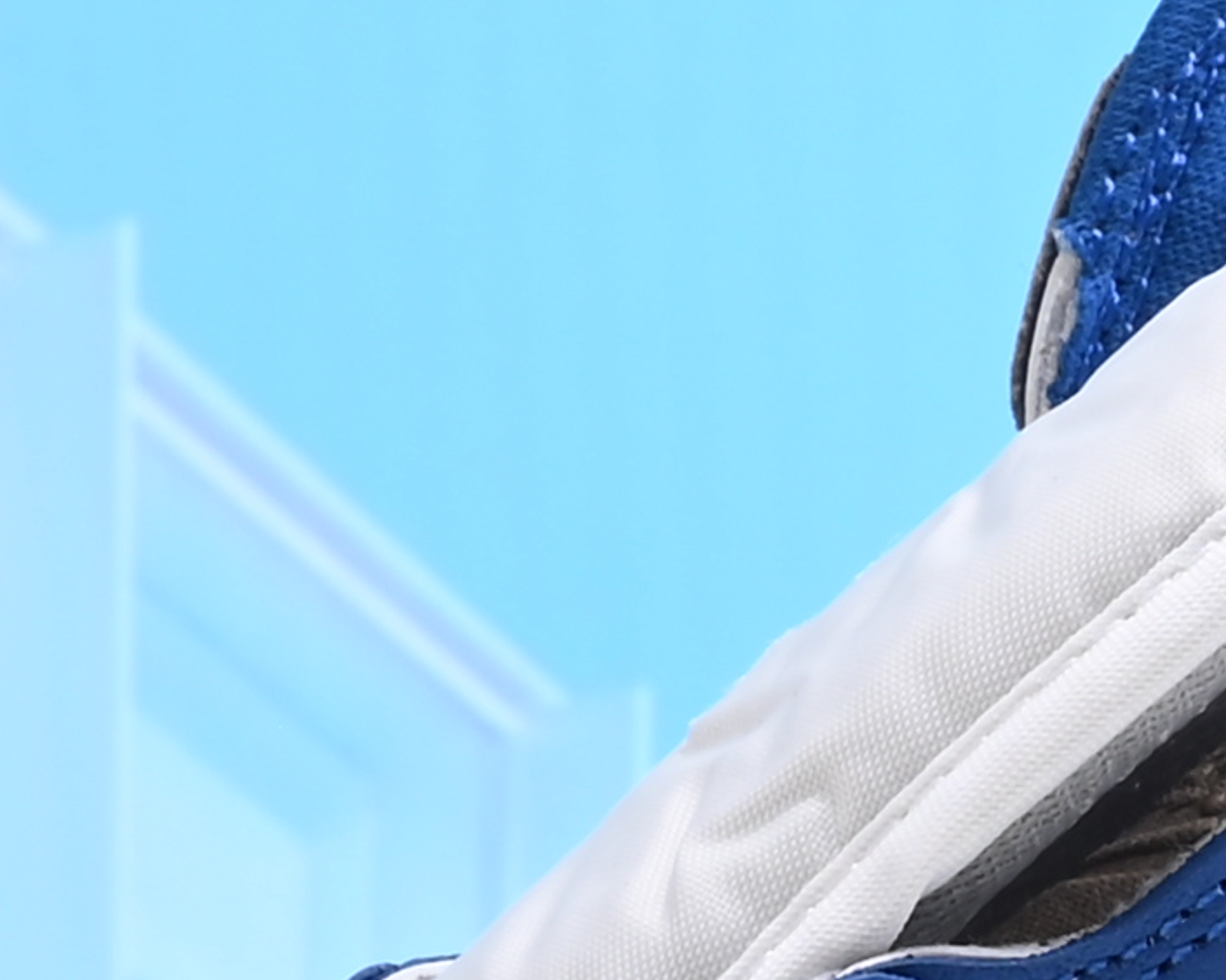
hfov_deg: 6.0
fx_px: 11356
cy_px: 345
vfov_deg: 4.9
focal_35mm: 313
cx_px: 2381
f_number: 16
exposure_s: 1/2
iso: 100
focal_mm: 39
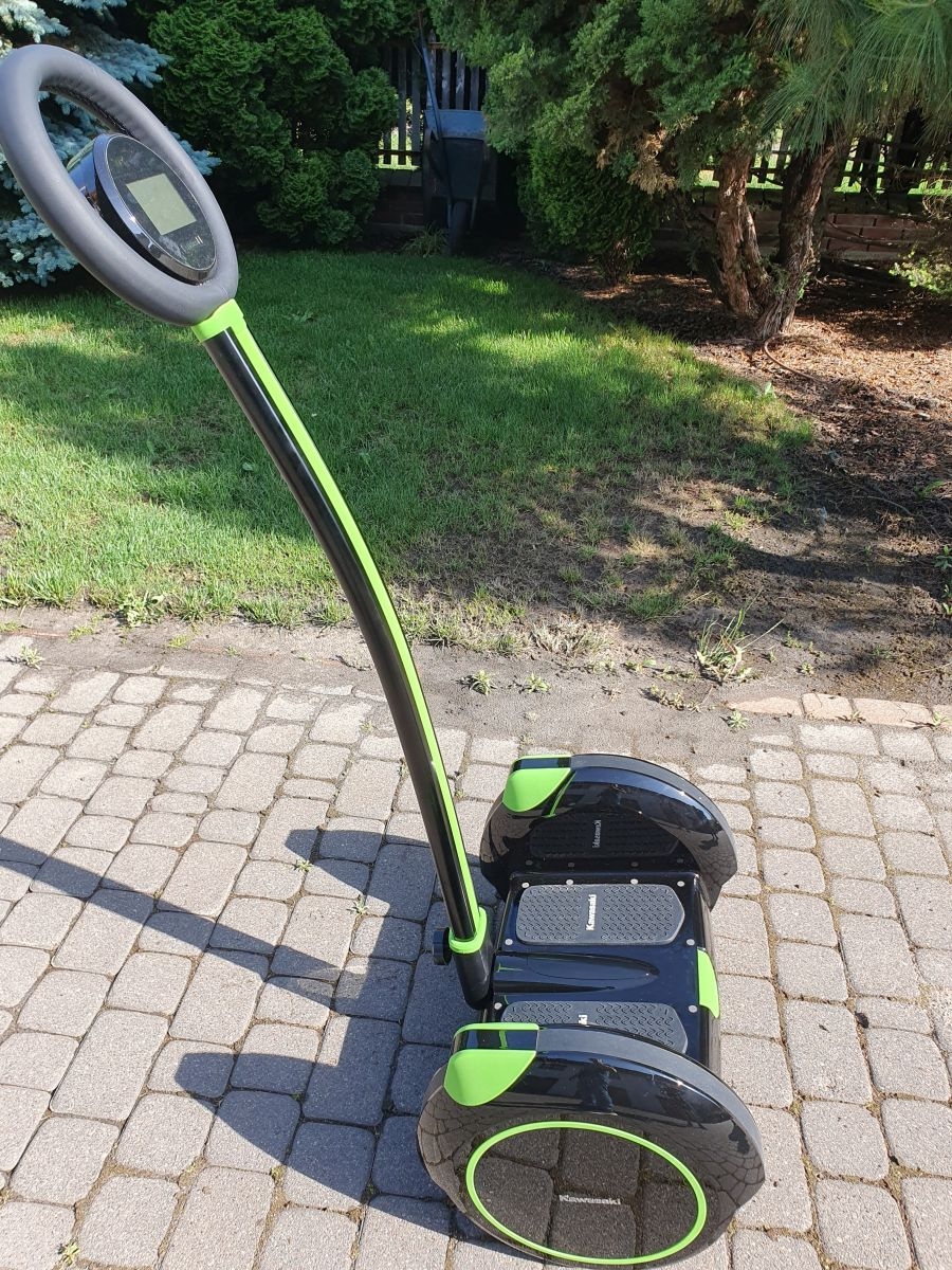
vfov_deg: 67.3
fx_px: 953
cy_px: 635
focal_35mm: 26
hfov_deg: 53.1
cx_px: 476
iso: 50
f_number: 2.4
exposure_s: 1/362
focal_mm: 4.32
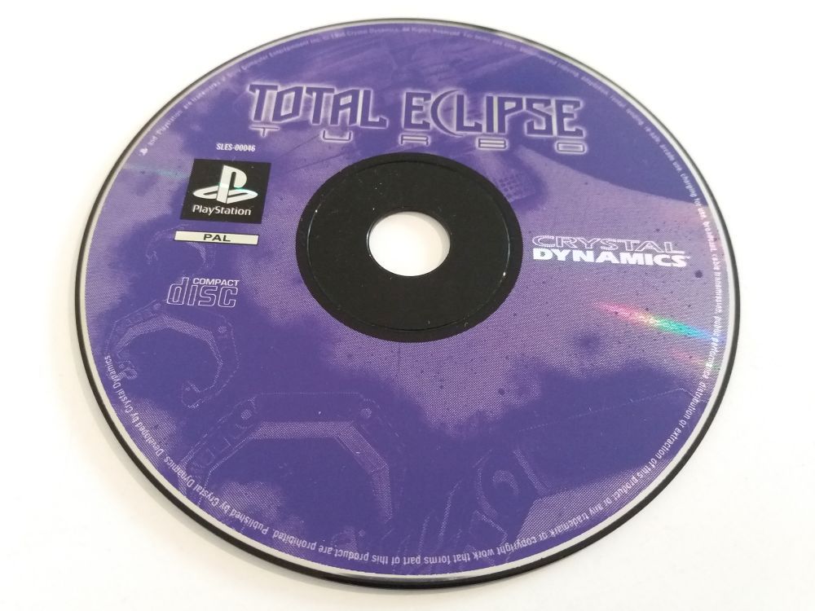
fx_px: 659
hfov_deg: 63.4
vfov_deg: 49.7
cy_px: 306
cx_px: 408
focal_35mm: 28
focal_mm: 3.7
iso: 500
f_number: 1.9
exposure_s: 1/17
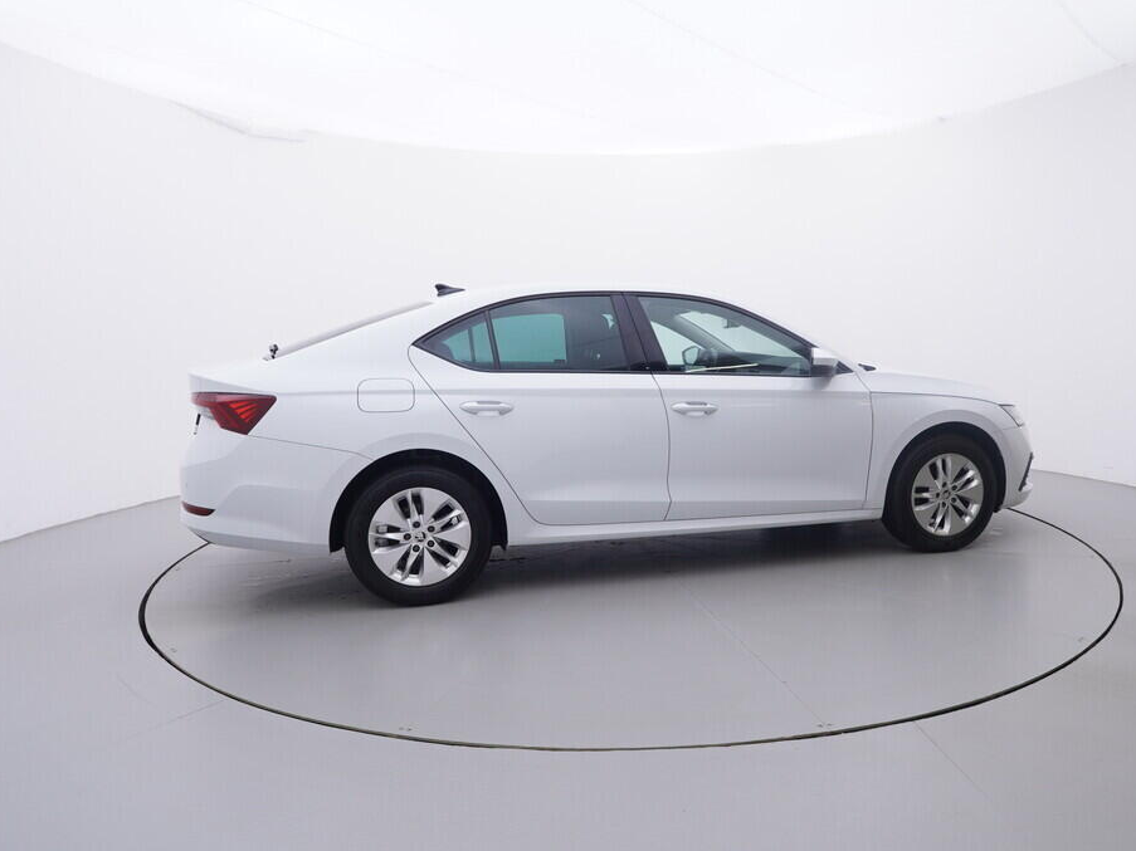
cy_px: 427
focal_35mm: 25
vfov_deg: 55.7
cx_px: 630
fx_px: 805
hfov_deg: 70.2
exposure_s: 1/80
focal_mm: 15
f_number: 5
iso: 200
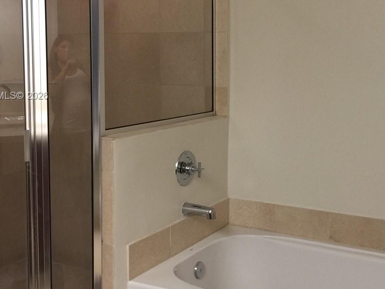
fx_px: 556
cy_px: 96
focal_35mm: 50
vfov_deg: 28.9
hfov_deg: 37.8
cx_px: 251
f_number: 2.2
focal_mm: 4.15
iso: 64
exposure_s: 1/15
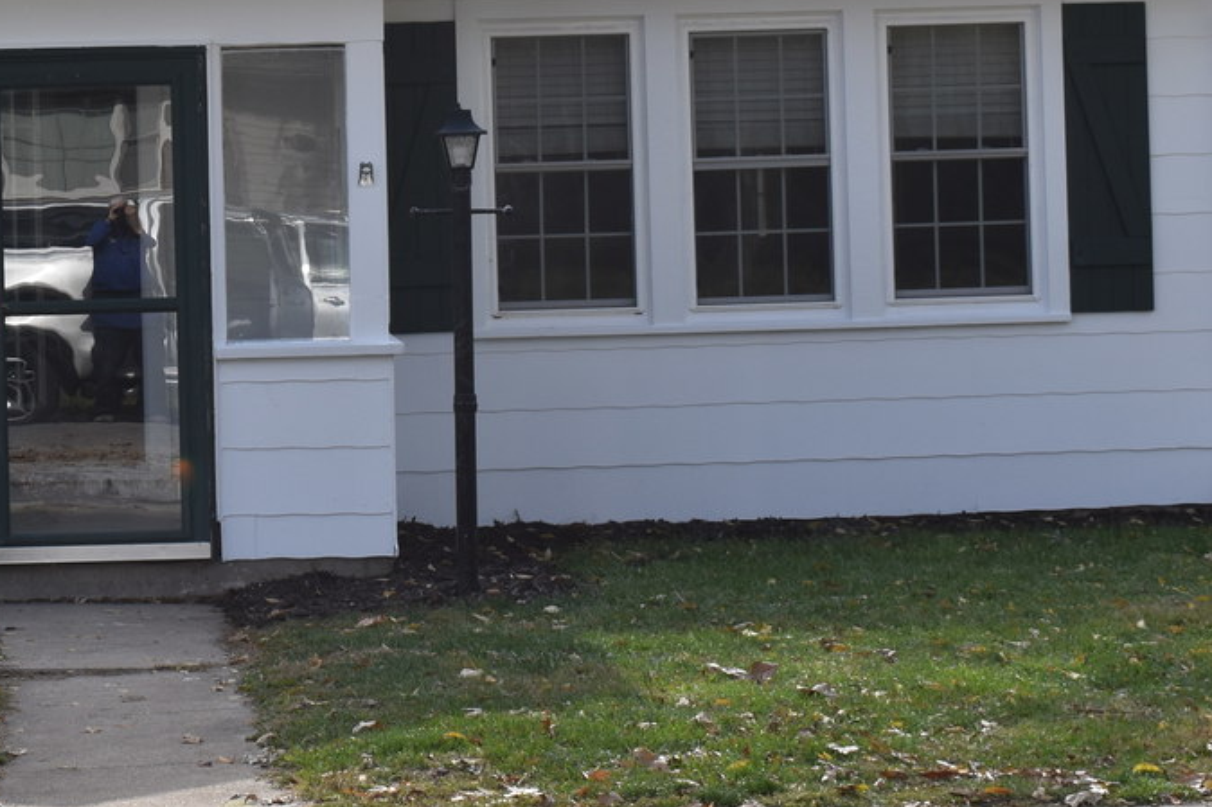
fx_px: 4247
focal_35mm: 126
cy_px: 171
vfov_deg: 10.8
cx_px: 169
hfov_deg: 16.1
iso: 200
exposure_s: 1/250
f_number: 8
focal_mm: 35
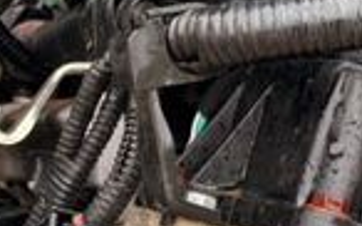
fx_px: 2060
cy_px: 204
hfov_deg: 10.0
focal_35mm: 209
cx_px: 169
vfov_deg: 6.3
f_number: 1.78
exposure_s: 1/178
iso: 125
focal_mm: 6.76
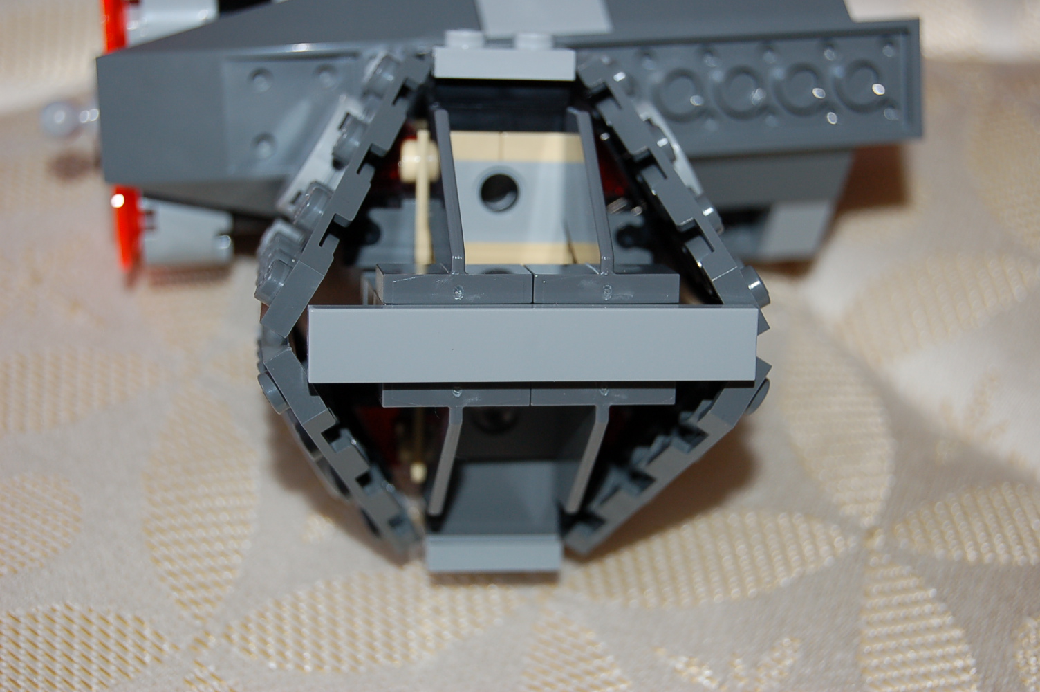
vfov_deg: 16.5
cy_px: 346
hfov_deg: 24.6
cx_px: 520
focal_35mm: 82
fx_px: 2381
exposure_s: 1/60
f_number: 5.6
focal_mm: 55
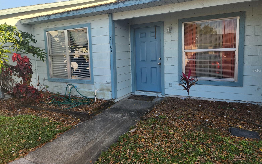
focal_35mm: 25
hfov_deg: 72.5
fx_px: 179
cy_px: 70
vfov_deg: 49.1
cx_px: 134
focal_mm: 5.4
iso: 20
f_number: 1.8
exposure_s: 1/451
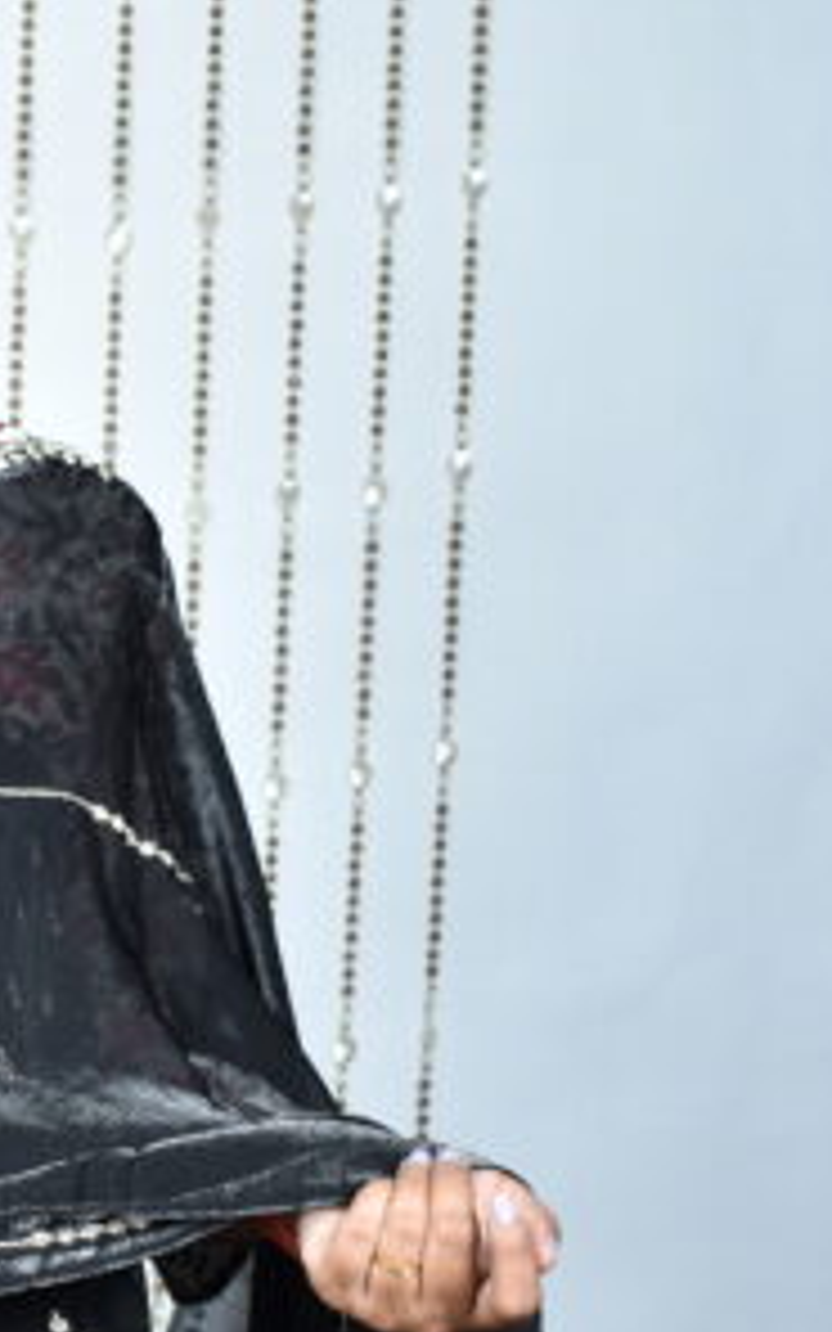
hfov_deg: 13.6
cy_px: 1107
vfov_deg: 22.0
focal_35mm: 93
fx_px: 3374
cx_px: -207
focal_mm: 20
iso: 200
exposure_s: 1/30
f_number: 4
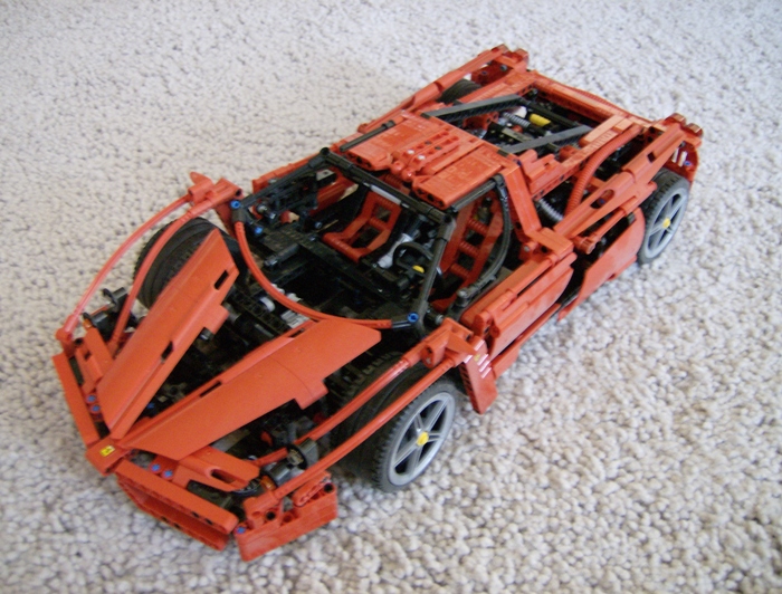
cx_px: 391
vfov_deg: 40.0
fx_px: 817
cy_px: 297
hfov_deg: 51.1
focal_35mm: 36
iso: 200
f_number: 2.8
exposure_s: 1/15.6
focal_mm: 6
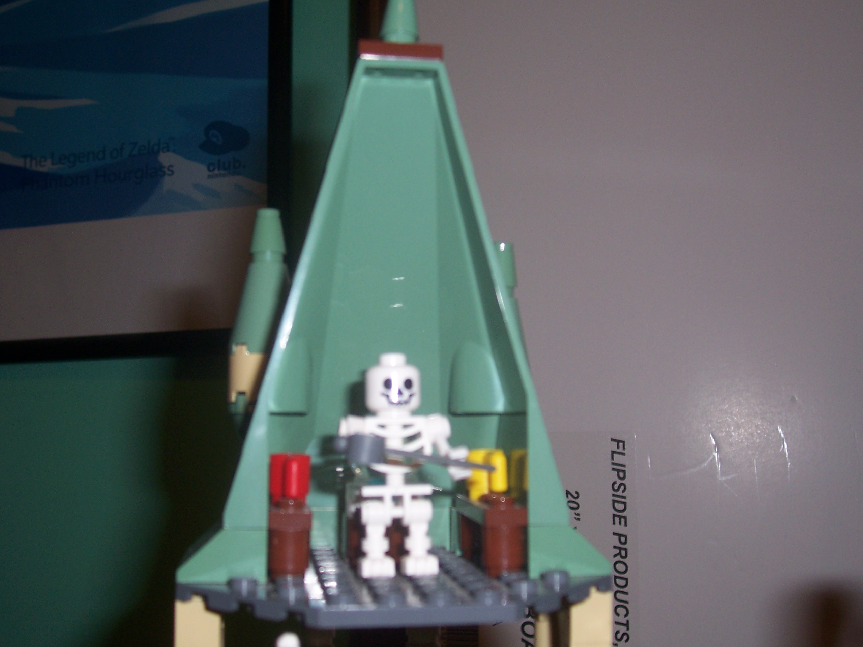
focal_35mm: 42
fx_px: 1047
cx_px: 432
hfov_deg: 44.8
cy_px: 324
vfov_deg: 34.3
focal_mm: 7
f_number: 3
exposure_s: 1/60
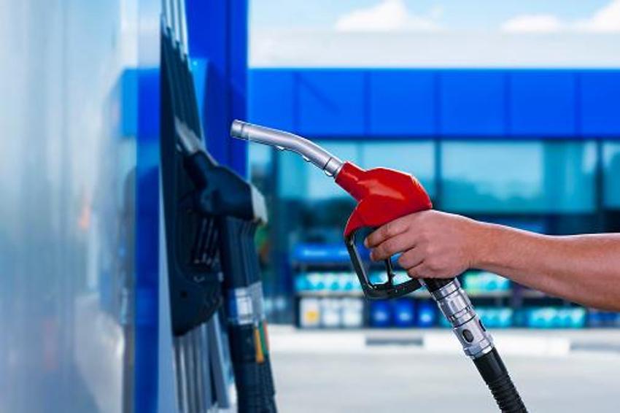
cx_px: 310
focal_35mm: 75
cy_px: 206
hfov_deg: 27.0
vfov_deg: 18.2
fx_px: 1291
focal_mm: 50
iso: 100
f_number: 3.5
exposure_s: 1/500
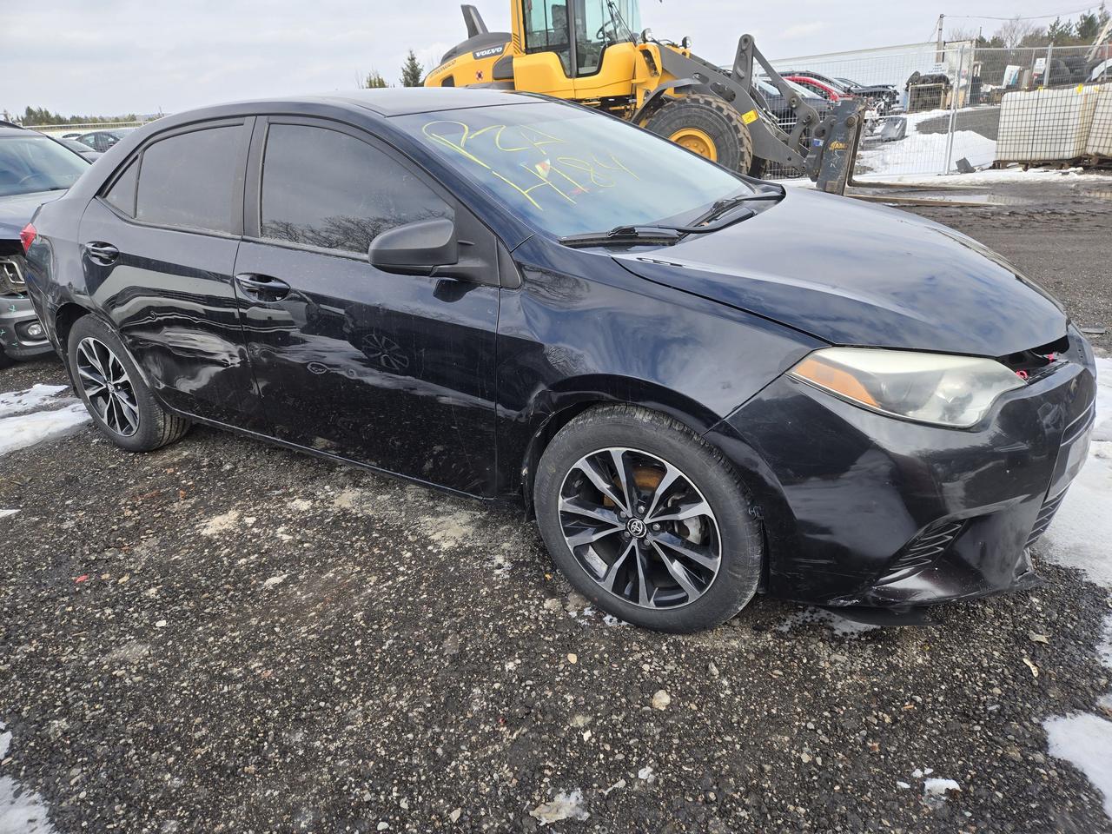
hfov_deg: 73.9
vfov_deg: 58.9
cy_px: 417
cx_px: 556
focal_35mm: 23
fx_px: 739
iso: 25
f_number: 1.8
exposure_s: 1/885
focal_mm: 5.4
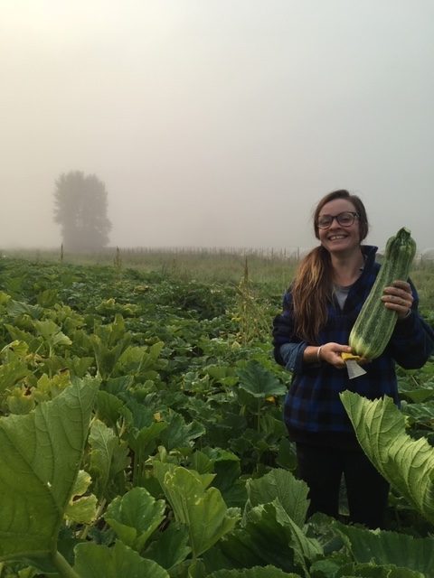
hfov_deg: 48.2
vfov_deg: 61.7
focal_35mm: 29
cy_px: 289
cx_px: 217
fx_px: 485
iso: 25
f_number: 2.2
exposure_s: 1/1068
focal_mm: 4.15
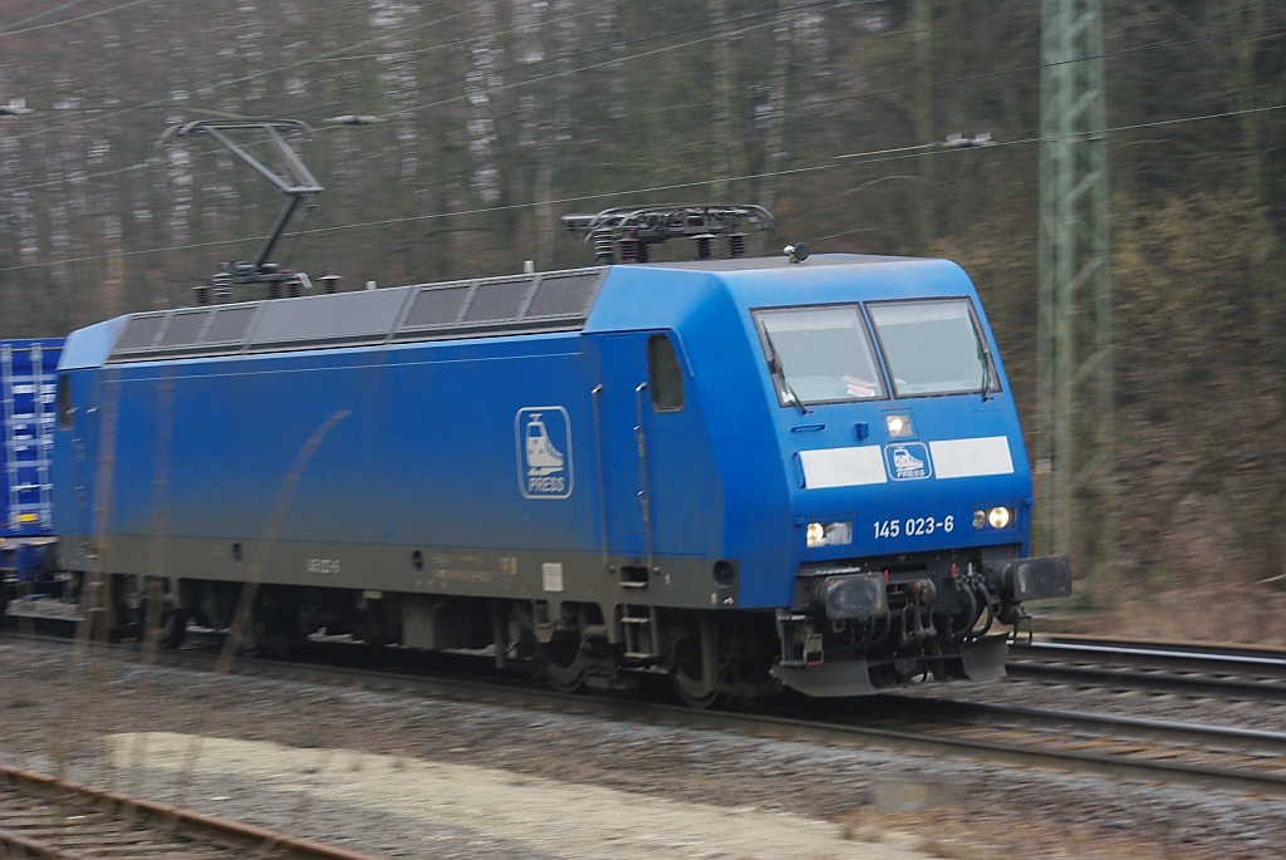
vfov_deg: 13.1
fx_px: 3754
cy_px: 430
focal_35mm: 105
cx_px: 643
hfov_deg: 19.4
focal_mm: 70
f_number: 8
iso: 400
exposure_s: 1/90
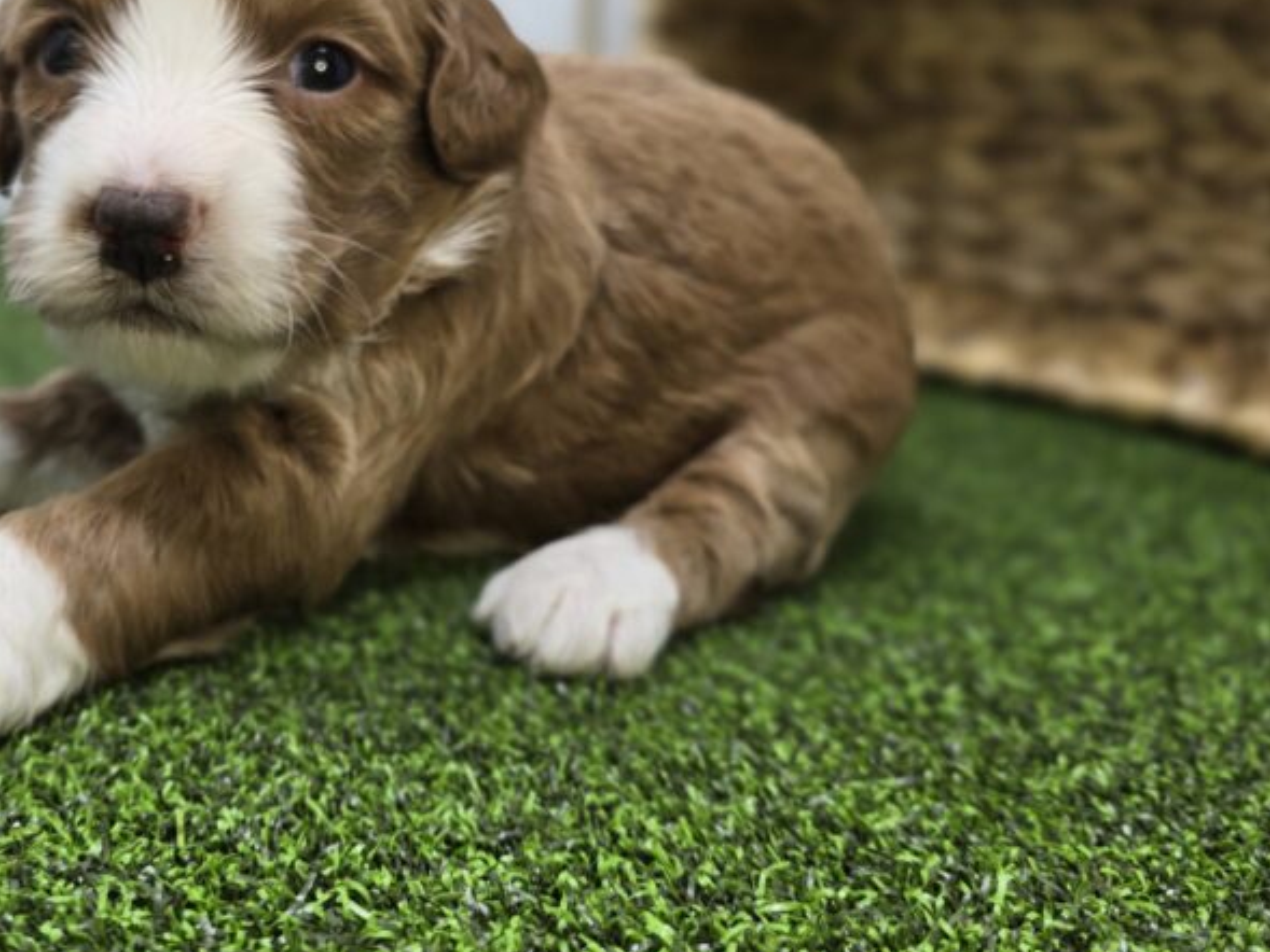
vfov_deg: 35.7
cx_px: 377
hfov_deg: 45.7
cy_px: 330
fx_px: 1468
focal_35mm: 40
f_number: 1.7
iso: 64
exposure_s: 1/120
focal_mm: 6.3
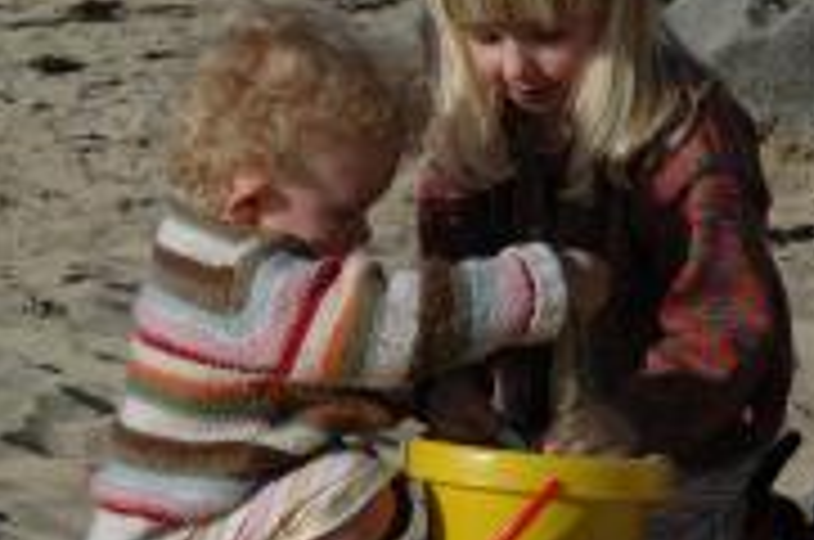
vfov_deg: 5.9
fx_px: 5236
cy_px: 248
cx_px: 306
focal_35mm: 232
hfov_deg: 8.9
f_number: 13
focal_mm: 70
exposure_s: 1/400
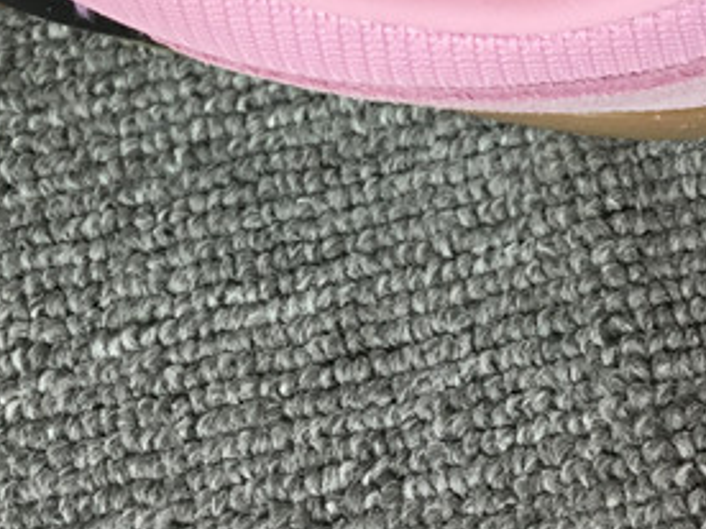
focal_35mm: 101
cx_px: 276
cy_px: -270
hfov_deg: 19.4
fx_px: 2060
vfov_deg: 13.7
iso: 40
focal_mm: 3.3
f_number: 2.4
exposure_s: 1/100
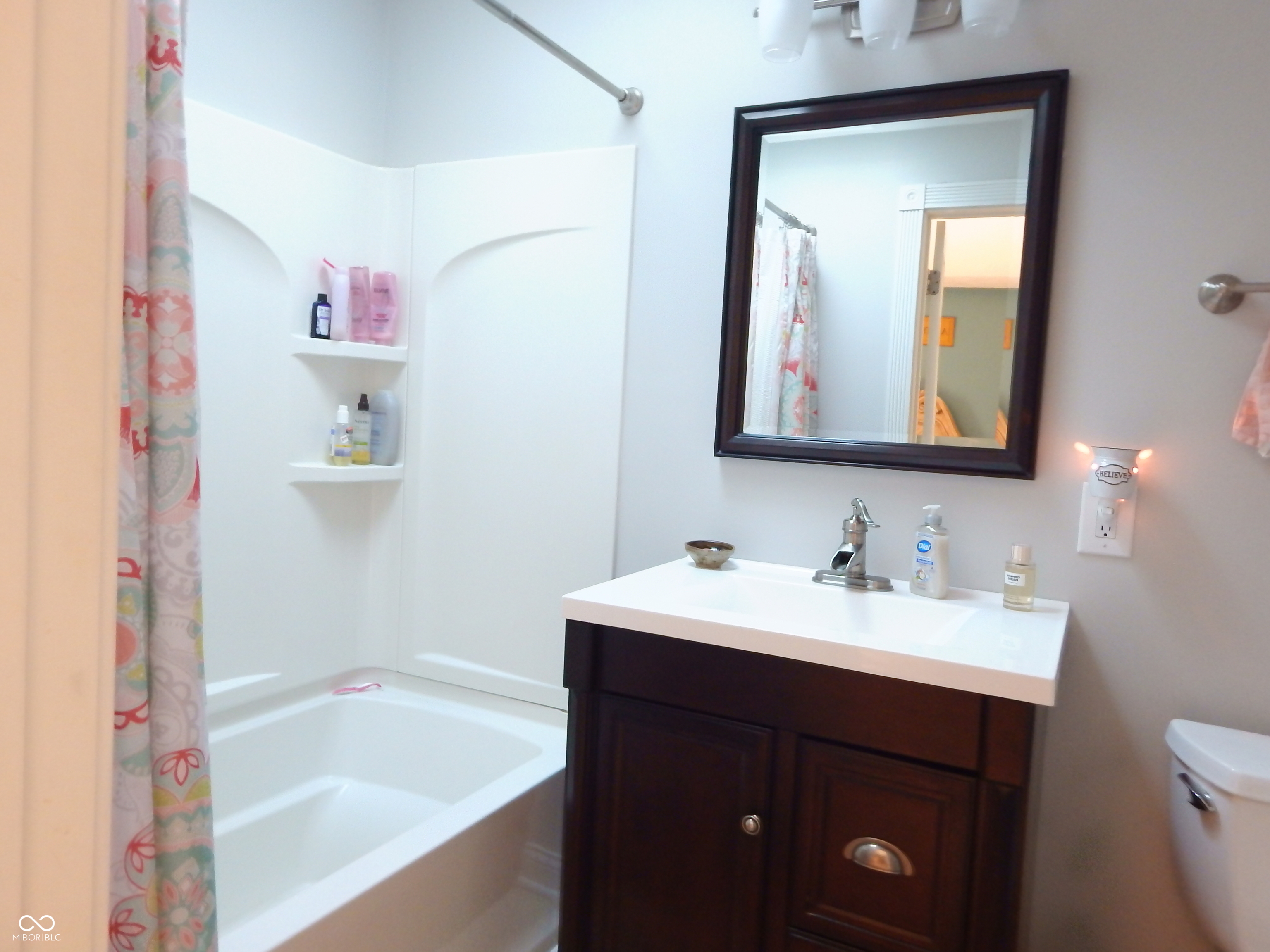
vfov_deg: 61.1
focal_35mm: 22
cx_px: 635
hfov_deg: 76.4
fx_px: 807
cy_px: 476
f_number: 3
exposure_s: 1/20
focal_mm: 4
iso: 400
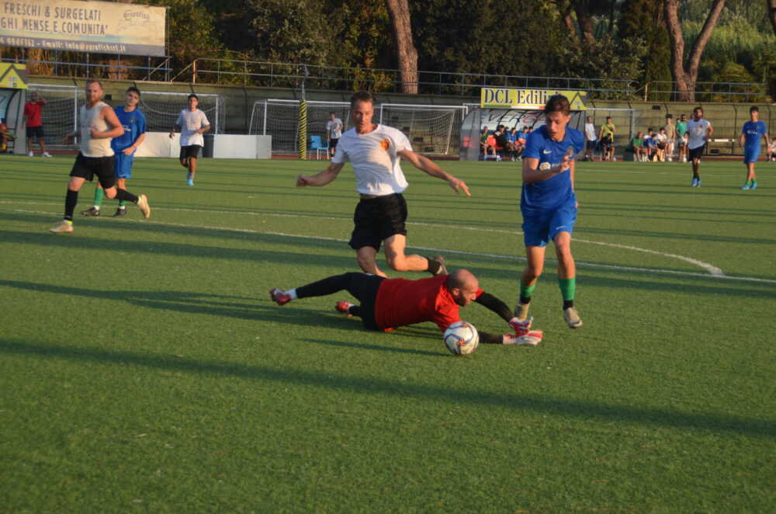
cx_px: 388
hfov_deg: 19.5
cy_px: 257
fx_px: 2258
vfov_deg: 13.0
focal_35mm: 105
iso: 250
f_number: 5.6
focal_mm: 70
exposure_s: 1/500
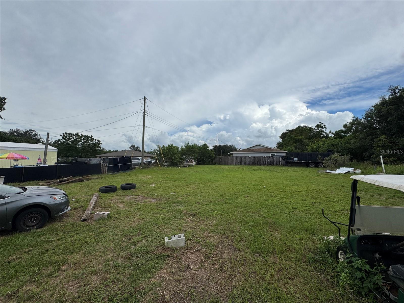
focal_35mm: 14
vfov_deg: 85.7
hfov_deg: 102.1
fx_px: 163
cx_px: 202
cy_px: 152
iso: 40
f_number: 2.2
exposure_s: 1/3906
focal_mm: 2.22
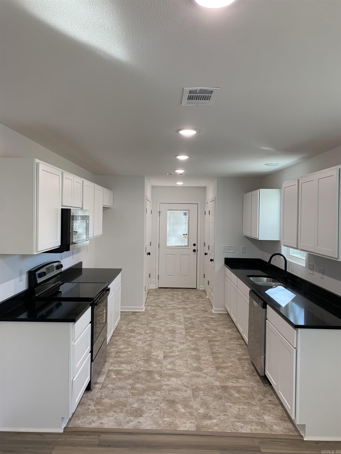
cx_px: 170
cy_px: 227
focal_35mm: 26
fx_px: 341
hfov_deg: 53.1
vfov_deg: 67.3
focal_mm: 4.25
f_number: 1.8
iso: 80
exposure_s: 1/120
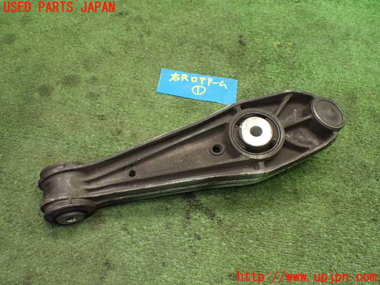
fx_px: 329
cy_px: 142
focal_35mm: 30
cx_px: 190
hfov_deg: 60.0
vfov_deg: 46.8
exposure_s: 1/80
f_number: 2.3
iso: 800
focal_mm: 5.4
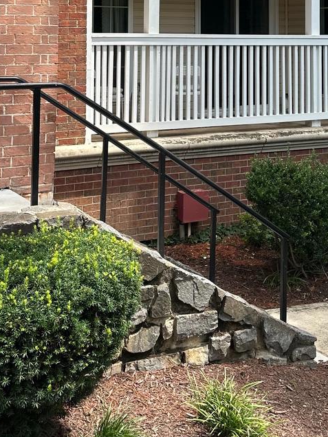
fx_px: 733
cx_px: 190
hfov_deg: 25.2
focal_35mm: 58
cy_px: 6
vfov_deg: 31.0
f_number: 1.78
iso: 80
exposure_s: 1/1339
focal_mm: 6.86
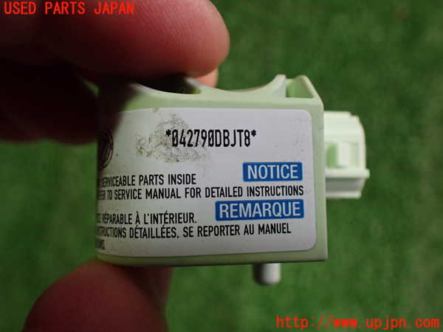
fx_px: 384
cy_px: 166
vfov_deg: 46.8
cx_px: 222
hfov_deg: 60.0
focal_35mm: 30
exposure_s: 1/125
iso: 500
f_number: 2.3
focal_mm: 5.4
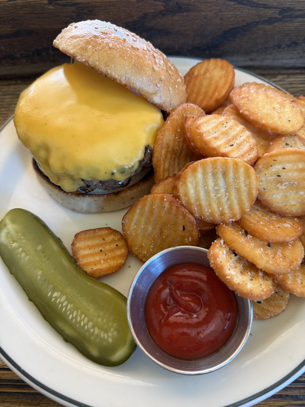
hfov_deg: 56.8
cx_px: 152
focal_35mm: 24
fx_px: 282
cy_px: 204
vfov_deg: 71.6
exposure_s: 1/121
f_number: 1.78
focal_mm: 6.76
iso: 160
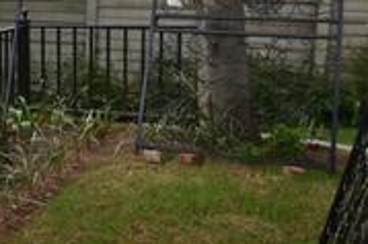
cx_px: -150
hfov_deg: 24.8
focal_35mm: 67
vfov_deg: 20.1
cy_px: 65
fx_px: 684
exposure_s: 1/125
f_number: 5.6
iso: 100
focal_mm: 10
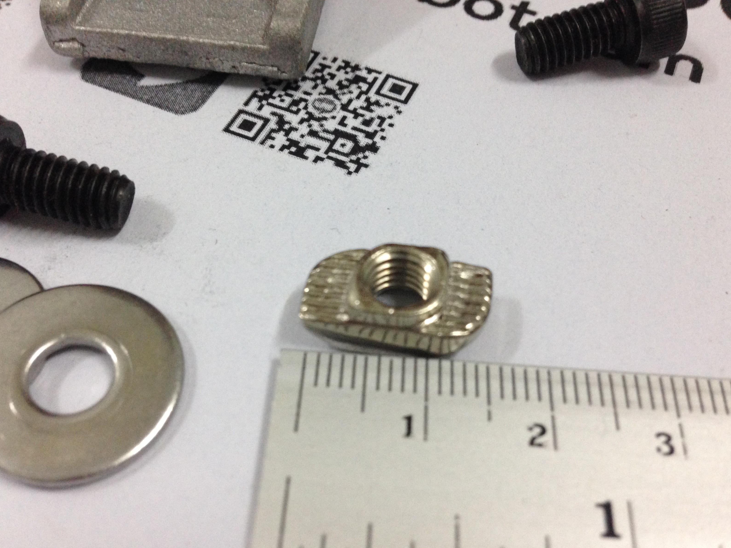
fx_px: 718
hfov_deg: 54.0
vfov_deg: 41.8
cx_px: 365
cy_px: 281
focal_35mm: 34
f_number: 2.4
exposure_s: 1/20
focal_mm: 4.12
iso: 200
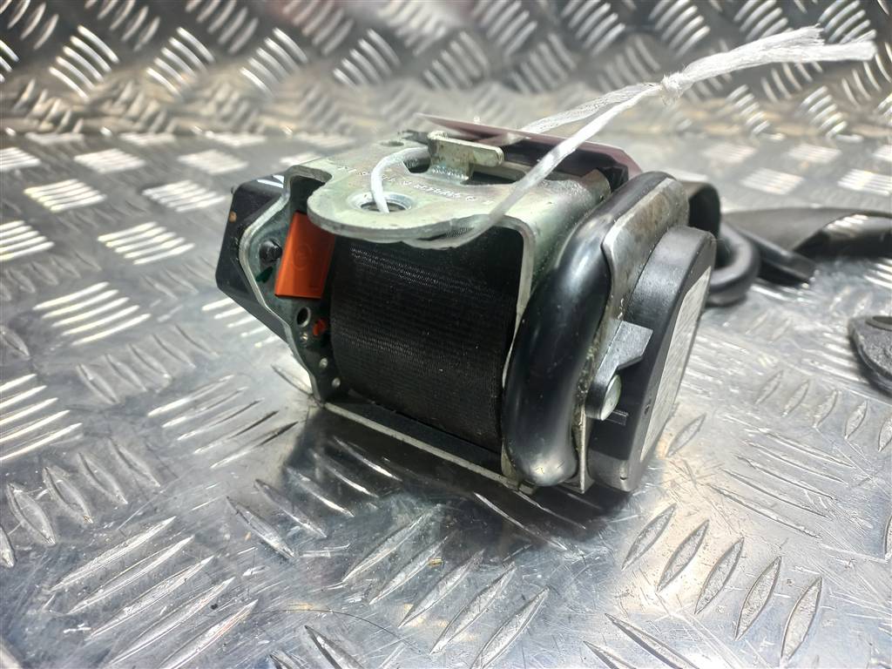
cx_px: 446
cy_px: 334
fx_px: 644
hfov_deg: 69.4
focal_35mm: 25
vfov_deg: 54.9
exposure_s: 1/50
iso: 80
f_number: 1.8
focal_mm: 4.6
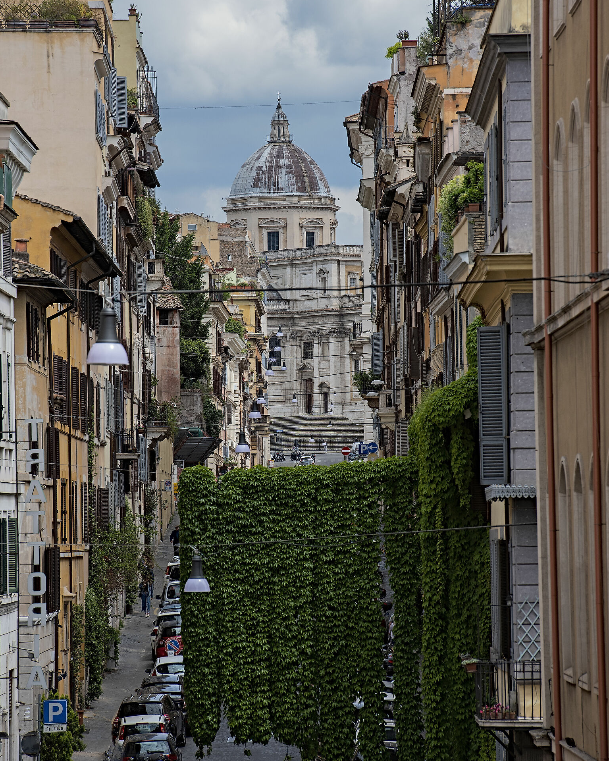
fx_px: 5294
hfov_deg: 6.6
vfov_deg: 8.2
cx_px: 311
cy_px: 373
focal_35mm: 235
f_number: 9
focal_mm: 200
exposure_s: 1/500
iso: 320
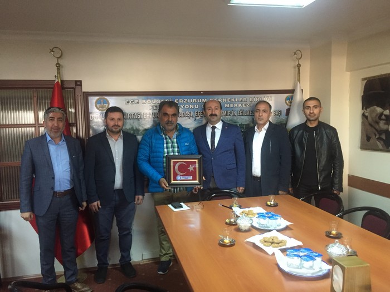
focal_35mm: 29
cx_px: 195
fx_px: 327
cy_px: 146
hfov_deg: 61.7
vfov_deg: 48.2
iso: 320
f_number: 2.2
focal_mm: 4.15
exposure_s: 1/33
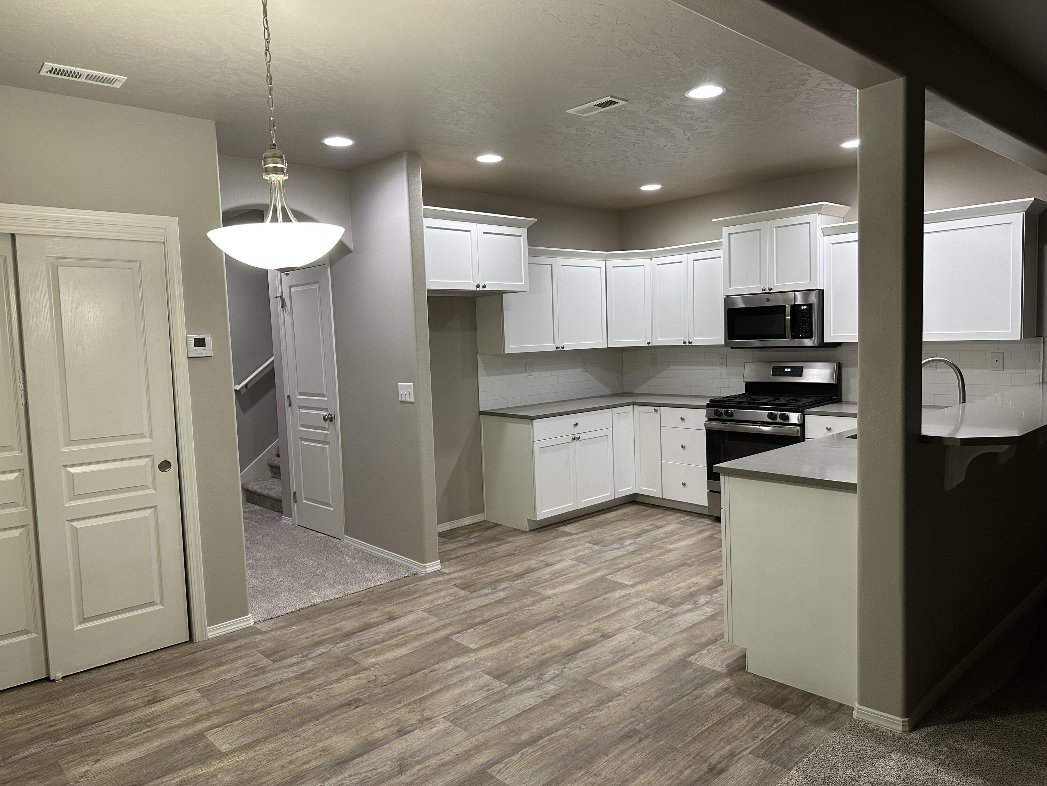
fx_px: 726
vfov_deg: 56.8
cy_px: 393
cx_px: 524
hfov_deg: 71.6
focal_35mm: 24
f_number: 1.78
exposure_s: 1/60
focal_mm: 6.86
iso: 160
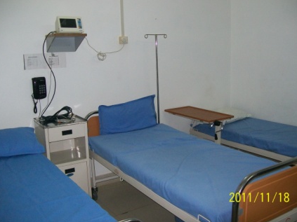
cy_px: 106
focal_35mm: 36
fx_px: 309
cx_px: 148
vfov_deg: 39.6
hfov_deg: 51.4
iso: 160
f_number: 2.7
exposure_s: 1/60
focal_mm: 6.1
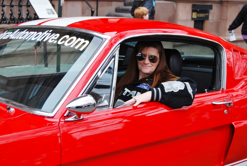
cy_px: 83
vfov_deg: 22.7
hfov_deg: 33.4
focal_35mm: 60
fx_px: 412
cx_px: 124
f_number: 5.6
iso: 110
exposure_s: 1/125
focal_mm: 40
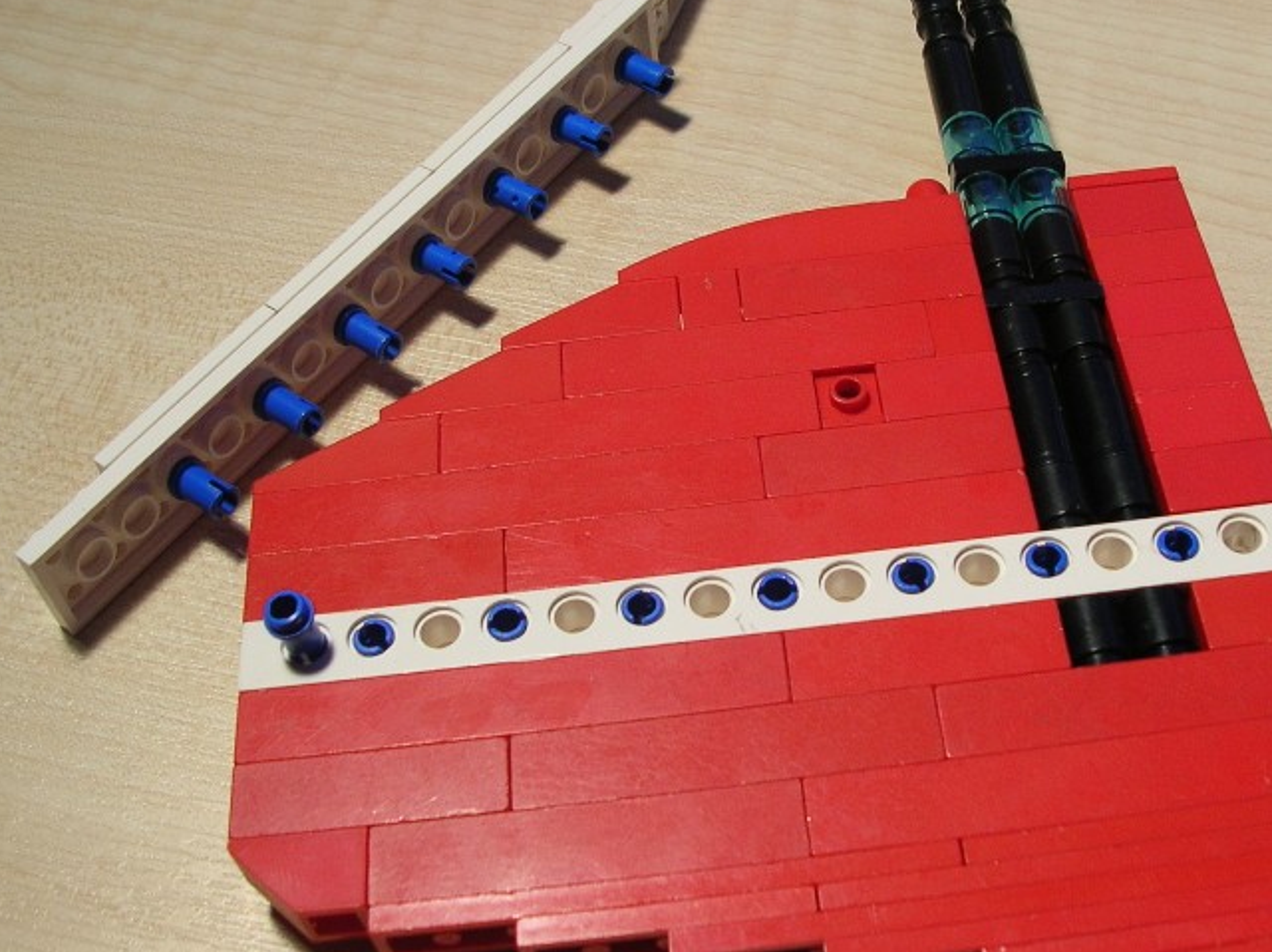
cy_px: 522
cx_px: 814
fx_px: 1836
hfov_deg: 37.9
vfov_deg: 29.1
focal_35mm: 50
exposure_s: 1/206
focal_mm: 5.8
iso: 50
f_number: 2.8
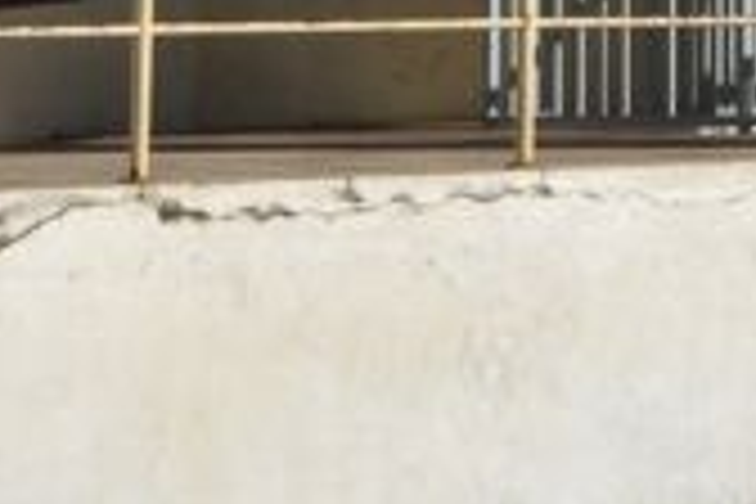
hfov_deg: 7.8
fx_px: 5376
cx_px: 1364
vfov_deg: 5.1
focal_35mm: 256
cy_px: -1012
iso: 500
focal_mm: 28
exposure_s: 1/800
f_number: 14
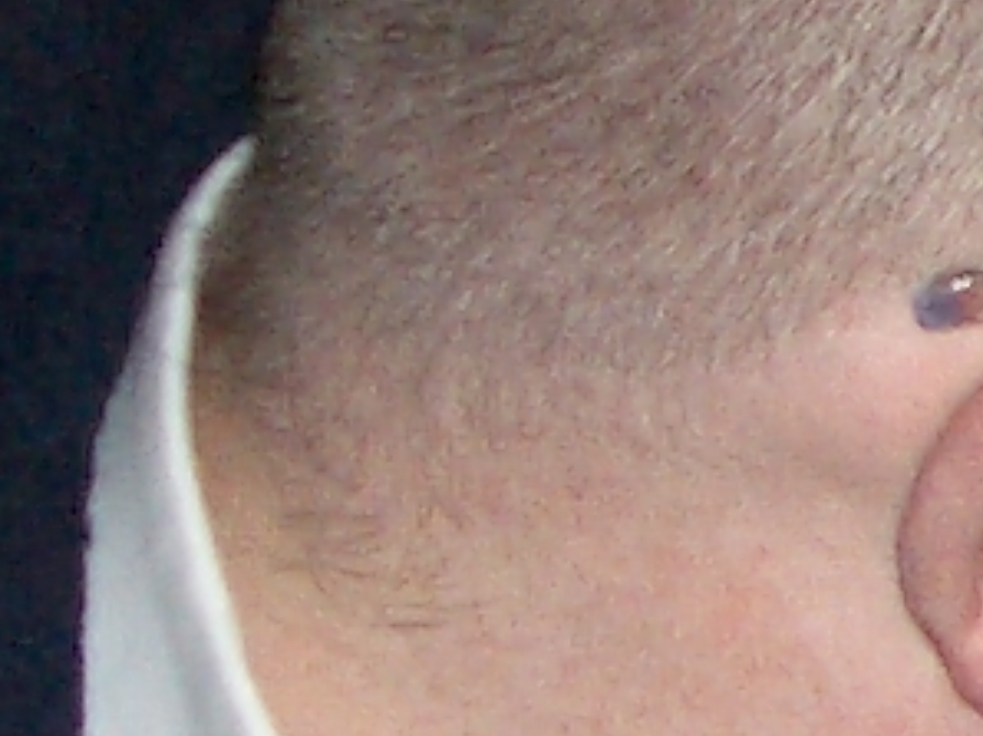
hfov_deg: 7.0
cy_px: 66
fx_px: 7689
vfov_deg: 5.5
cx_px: 2190
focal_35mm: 271
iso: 100
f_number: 2.6
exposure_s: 1/60
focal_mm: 5.8
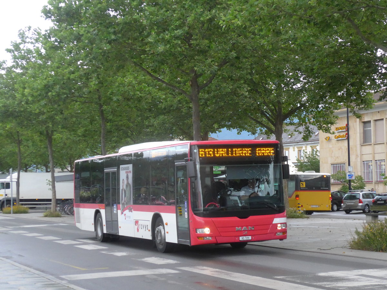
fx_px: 894
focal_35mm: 80
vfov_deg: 18.4
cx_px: 194
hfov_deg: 24.4
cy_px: 145
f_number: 4.4
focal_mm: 16
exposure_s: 1/320
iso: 800
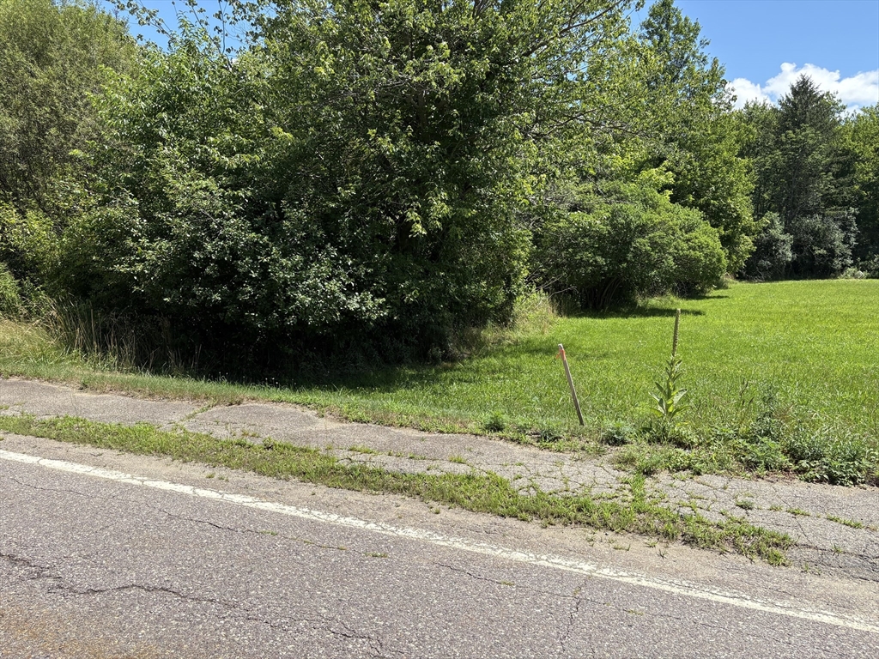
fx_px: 660
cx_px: 440
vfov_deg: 53.1
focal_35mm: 26
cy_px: 330
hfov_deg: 67.3
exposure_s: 1/2012
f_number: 1.6
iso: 50
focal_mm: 5.96
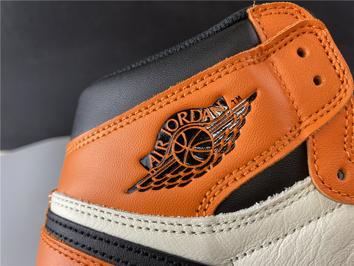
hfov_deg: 67.3
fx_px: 266
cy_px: 133
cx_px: 177
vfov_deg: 53.1
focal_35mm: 26
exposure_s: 1/50
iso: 64
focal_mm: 4.25
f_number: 1.8
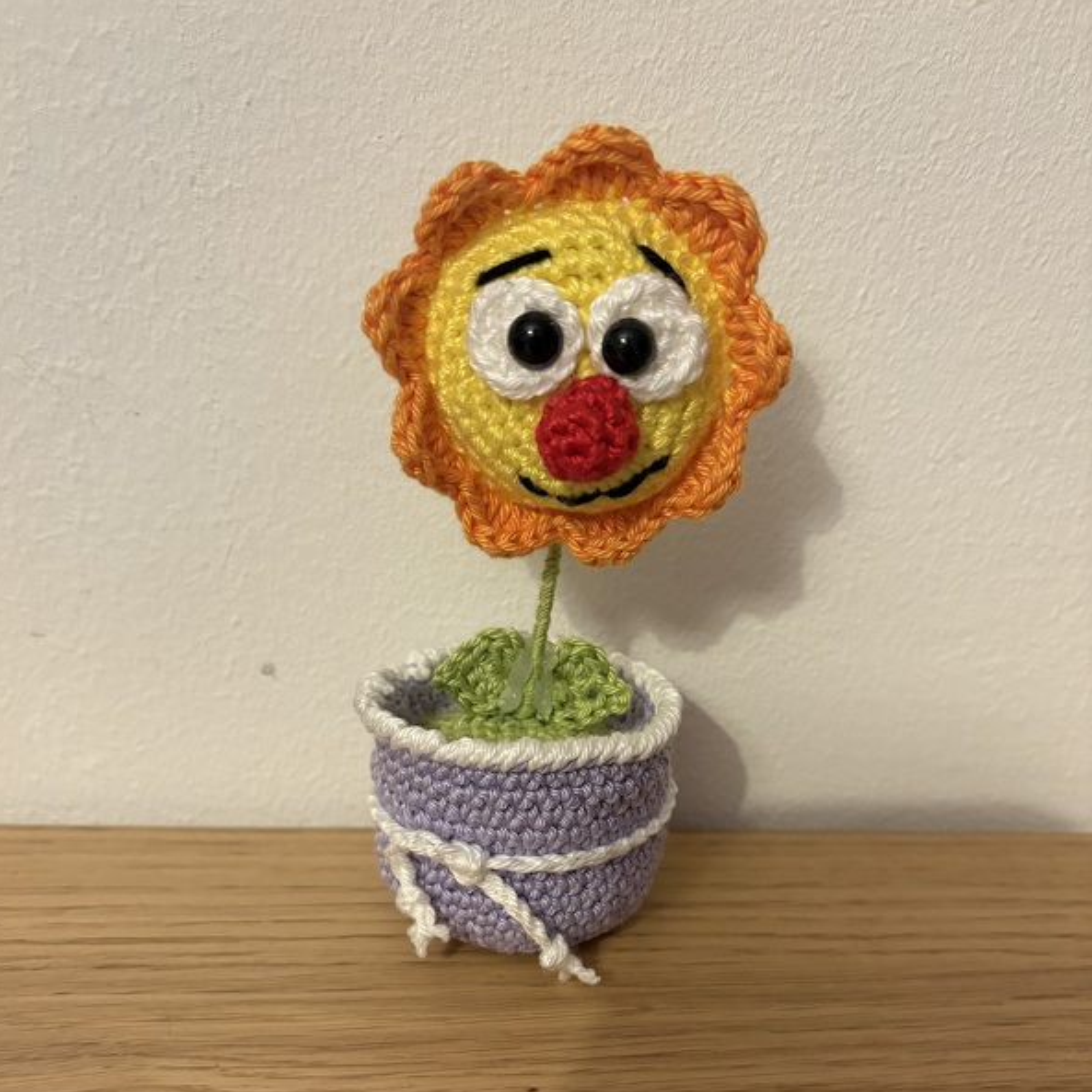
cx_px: 541
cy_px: 722
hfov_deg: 52.5
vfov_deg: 51.6
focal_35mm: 31
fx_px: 1106
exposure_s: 1/33
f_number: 1.6
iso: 400
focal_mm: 5.96
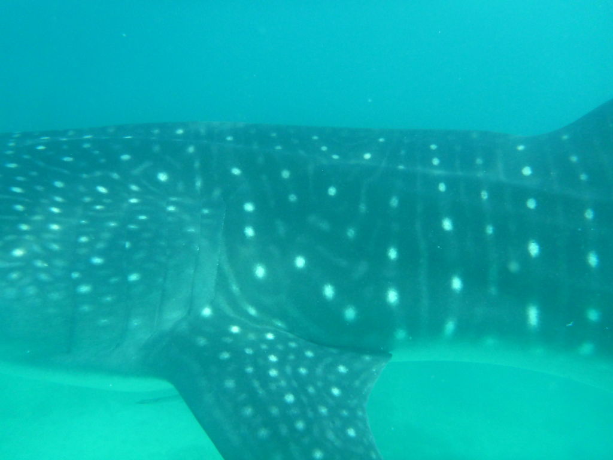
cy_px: 230
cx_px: 306
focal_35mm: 28
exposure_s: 1/500
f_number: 3.3
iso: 400
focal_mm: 4.9
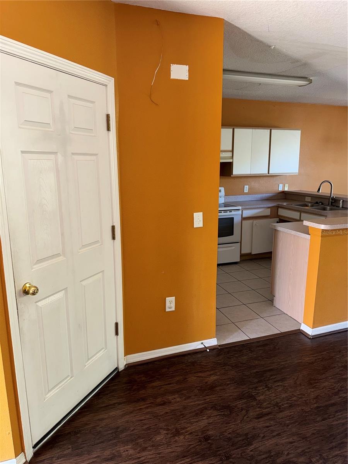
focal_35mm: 24
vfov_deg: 71.6
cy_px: 232
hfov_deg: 56.8
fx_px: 322
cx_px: 174
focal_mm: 6.76
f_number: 1.78
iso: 80
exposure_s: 1/24
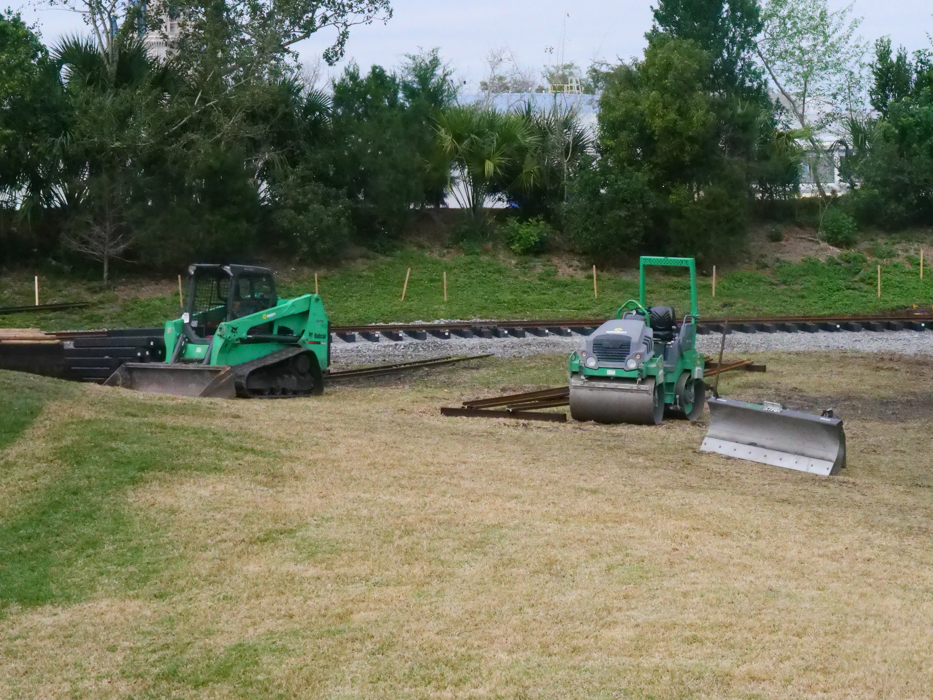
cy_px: 350
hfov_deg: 18.9
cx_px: 466
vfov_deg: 14.2
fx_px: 2803
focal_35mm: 104
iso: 12800
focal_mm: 52
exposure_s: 1/4000
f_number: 11
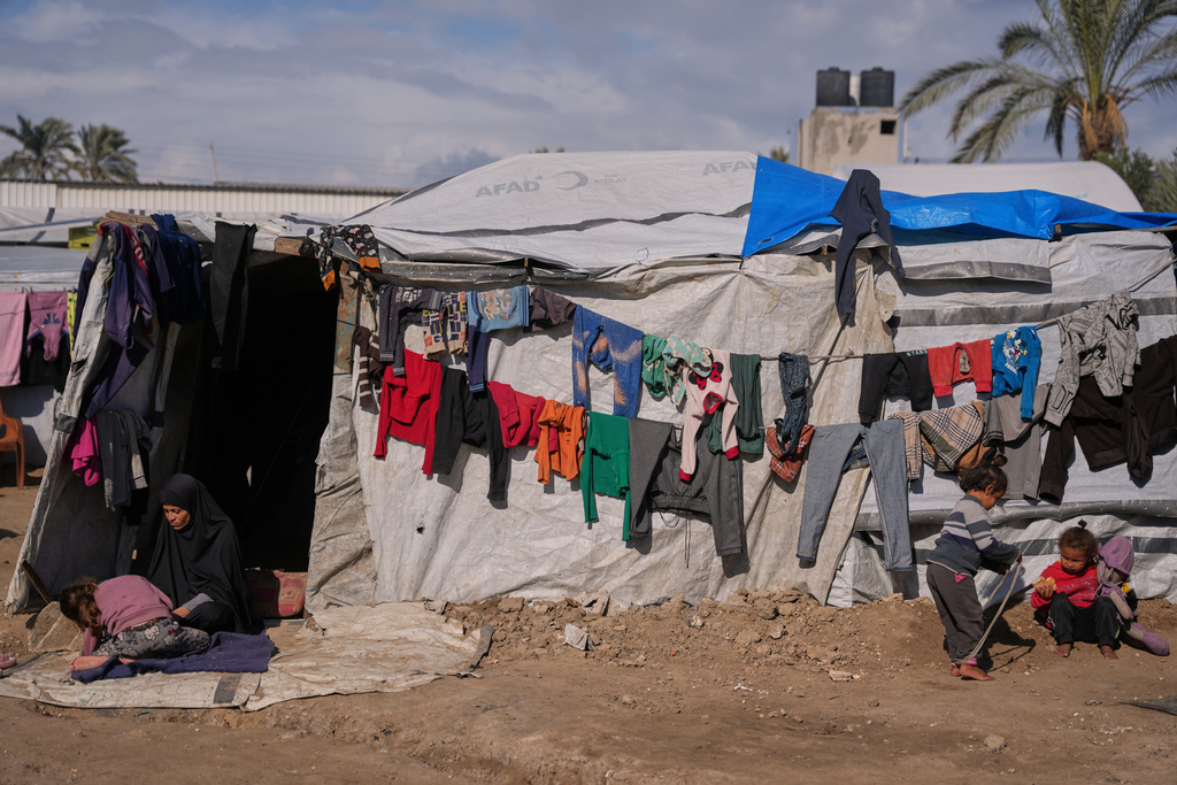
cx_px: 588
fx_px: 1936
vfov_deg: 22.9
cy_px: 392
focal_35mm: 59
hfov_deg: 33.8
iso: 100
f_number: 2.8
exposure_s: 1/5000
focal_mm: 59.2
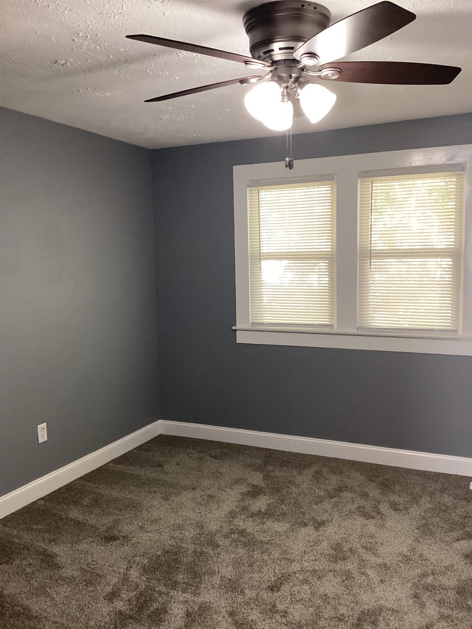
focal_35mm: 31
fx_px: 564
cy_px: 314
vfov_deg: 58.4
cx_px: 236
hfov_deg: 45.4
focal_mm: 3.3
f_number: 2.4
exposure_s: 1/60
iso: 200
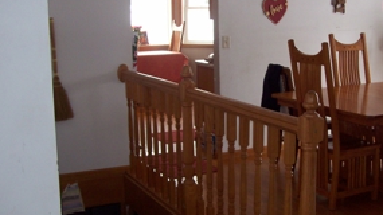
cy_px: 82
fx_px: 558
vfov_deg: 21.8
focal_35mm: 55
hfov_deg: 37.6
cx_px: 239
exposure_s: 1/64
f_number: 2.7
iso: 80
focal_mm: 6
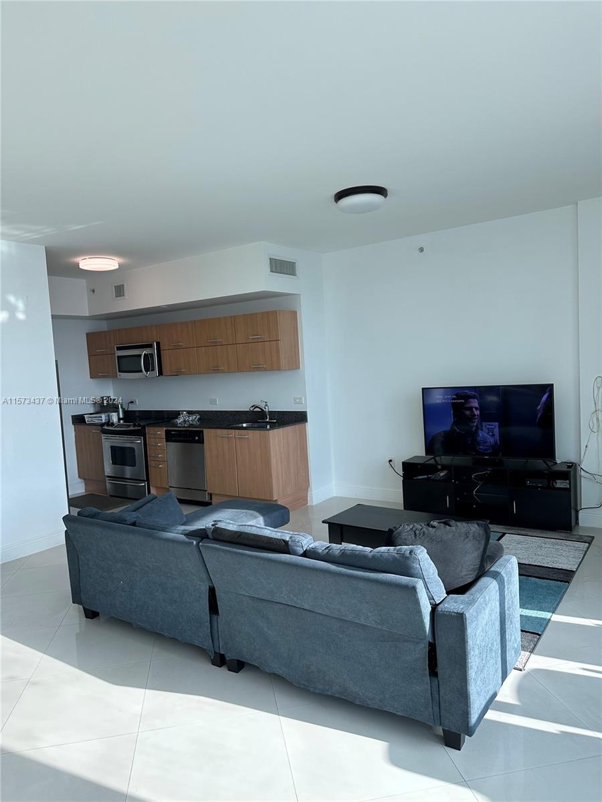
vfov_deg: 71.6
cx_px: 301
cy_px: 401
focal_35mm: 24
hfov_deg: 56.8
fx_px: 557
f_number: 1.78
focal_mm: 6.86
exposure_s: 1/604
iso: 80
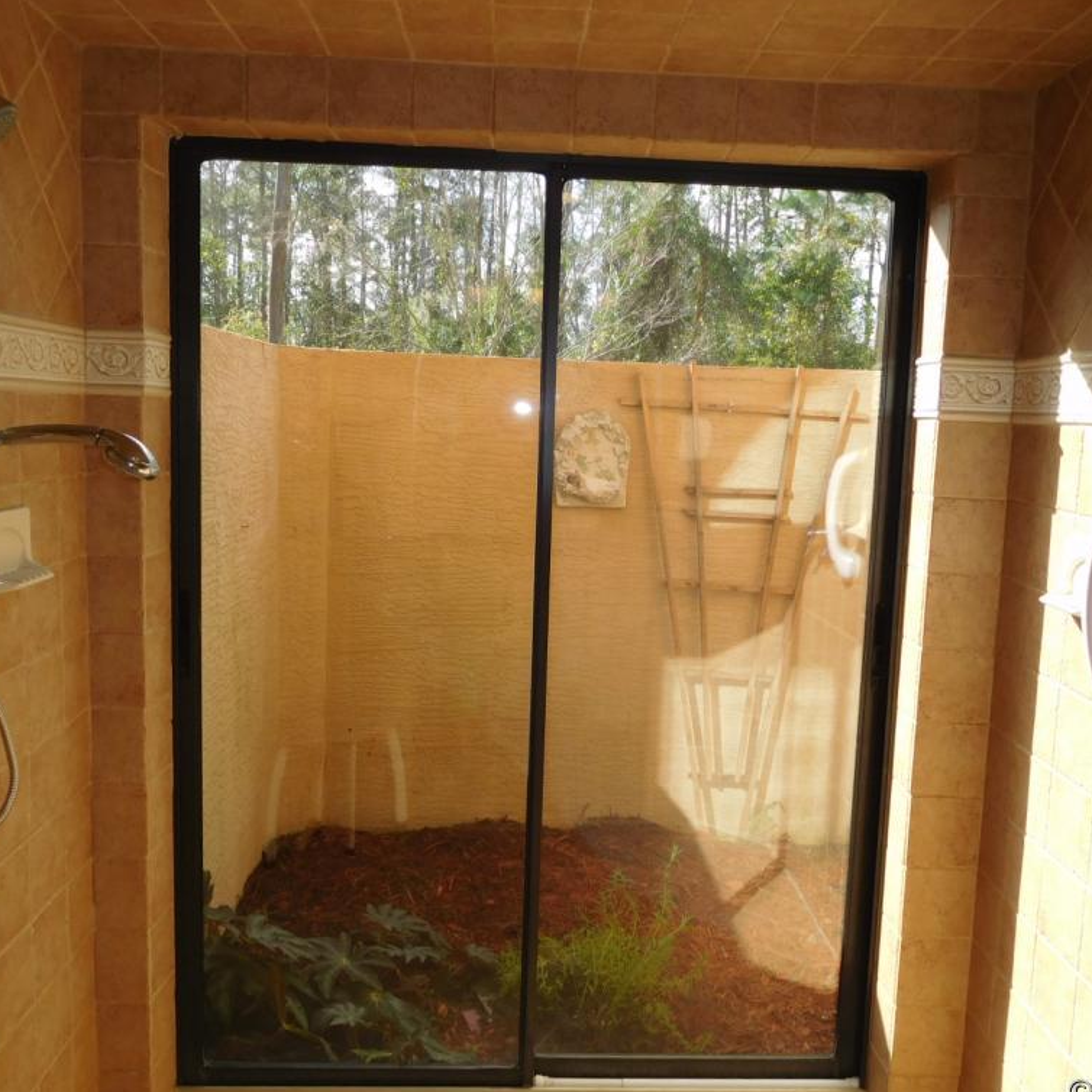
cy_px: 543
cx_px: 563
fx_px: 1071
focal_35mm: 30
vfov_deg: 54.0
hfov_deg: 54.0
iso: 125
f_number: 3.4
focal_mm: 4.5
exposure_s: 1/200
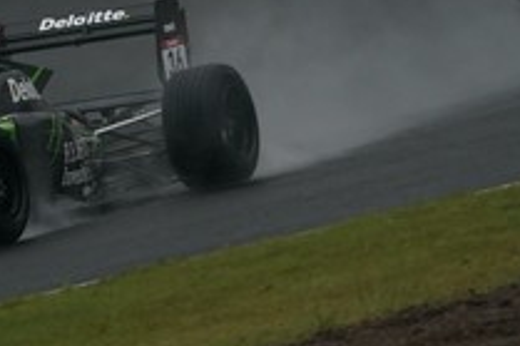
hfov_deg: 1.9
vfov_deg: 1.3
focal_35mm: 1074
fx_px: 15501
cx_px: 169
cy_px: -72
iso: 1250
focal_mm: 312
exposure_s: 1/640
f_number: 7.1
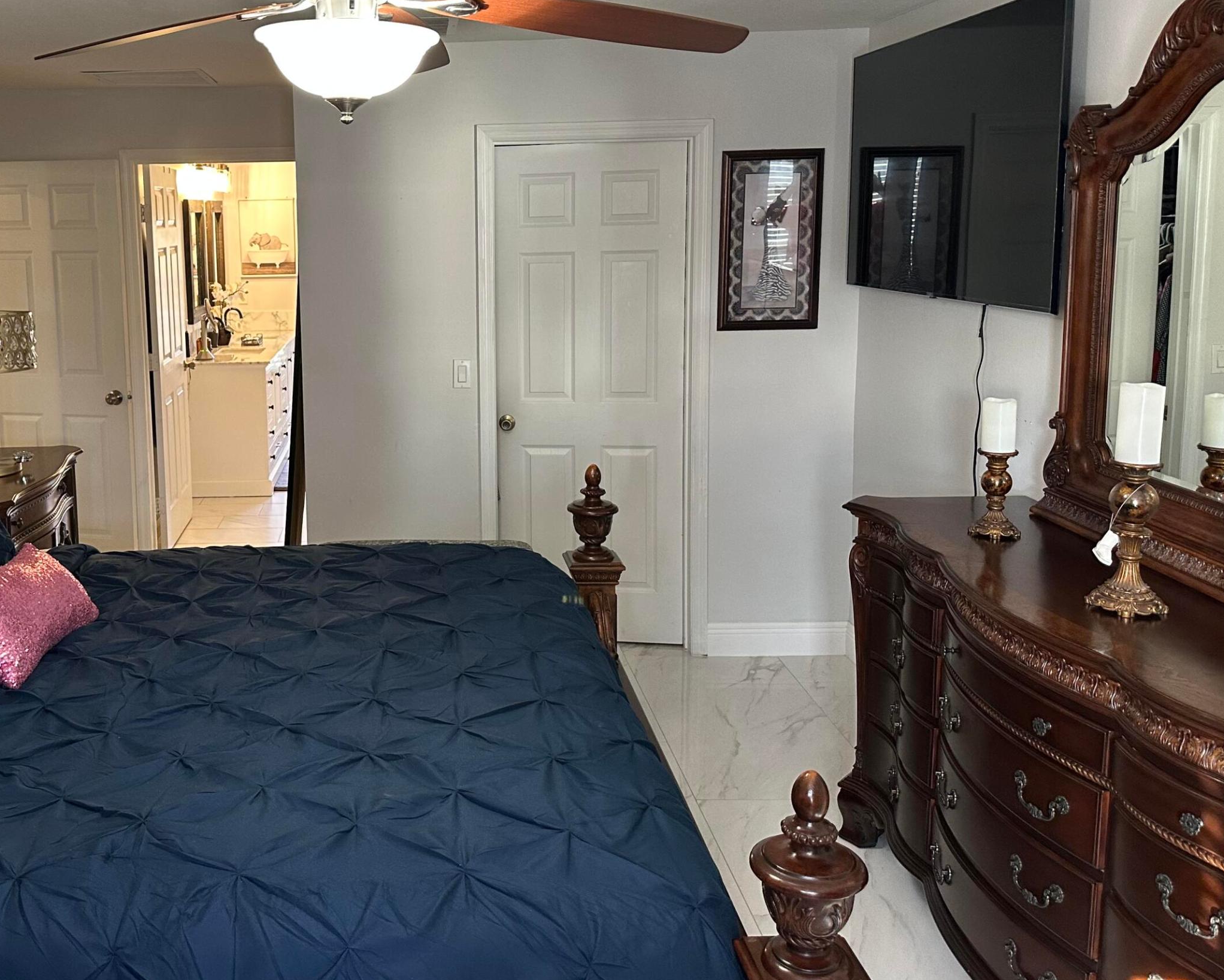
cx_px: 389
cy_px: 377
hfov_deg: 53.0
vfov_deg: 44.3
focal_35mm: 33
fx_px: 1196
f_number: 1.78
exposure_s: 1/60
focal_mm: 6.86
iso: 250
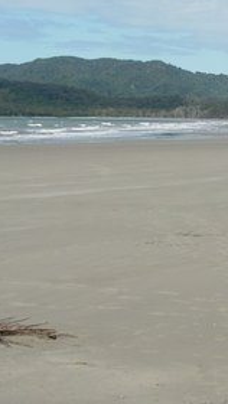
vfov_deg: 18.0
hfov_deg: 10.1
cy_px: 152
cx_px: 268
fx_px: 1276
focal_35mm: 119
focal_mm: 10.6
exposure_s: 1/703
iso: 79
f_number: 5.4
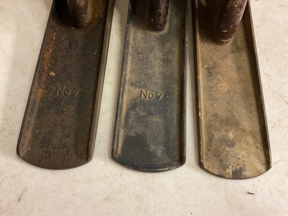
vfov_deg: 48.2
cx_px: 144
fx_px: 241
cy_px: 108
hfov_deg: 61.7
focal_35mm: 29
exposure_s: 1/30
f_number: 1.8
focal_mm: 3
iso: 250
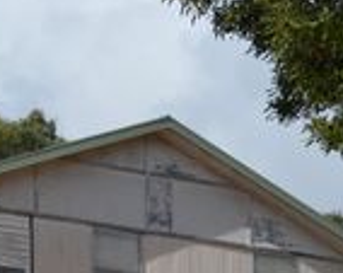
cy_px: 361
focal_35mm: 196
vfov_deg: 7.8
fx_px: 1986
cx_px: -10
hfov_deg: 9.8
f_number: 9
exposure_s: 1/320
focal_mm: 42
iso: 100
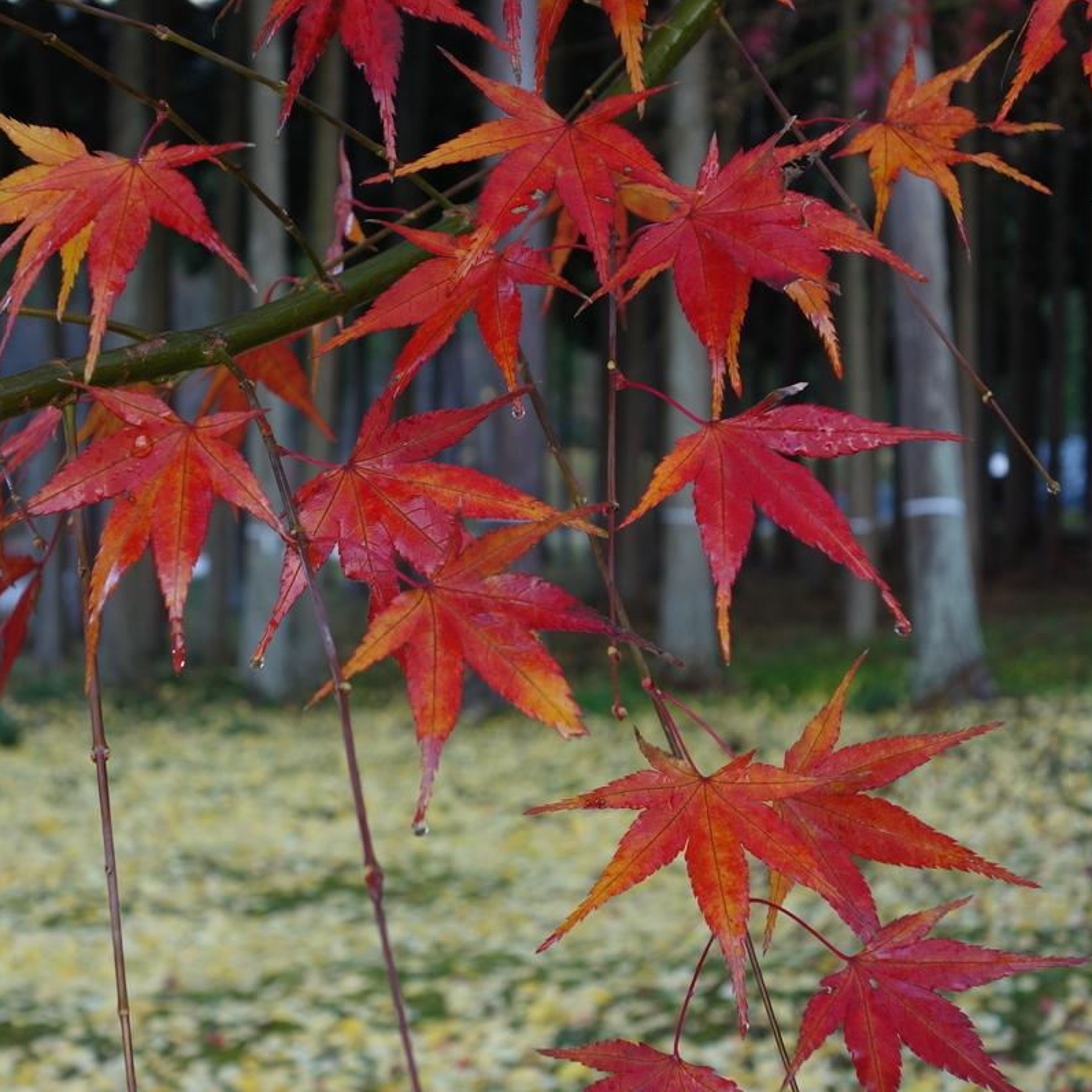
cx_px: 477
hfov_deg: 26.9
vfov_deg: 26.9
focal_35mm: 64
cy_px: 545
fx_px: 2284
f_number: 4.5
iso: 160
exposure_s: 1/60
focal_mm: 18.45
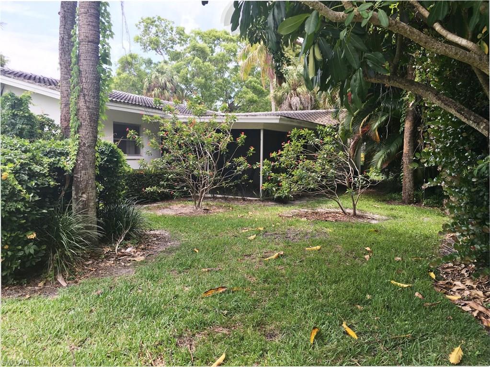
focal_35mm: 29
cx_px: 245
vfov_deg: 48.2
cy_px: 184
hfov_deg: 61.7
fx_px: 410
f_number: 2.2
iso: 25
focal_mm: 4.15
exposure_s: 1/373
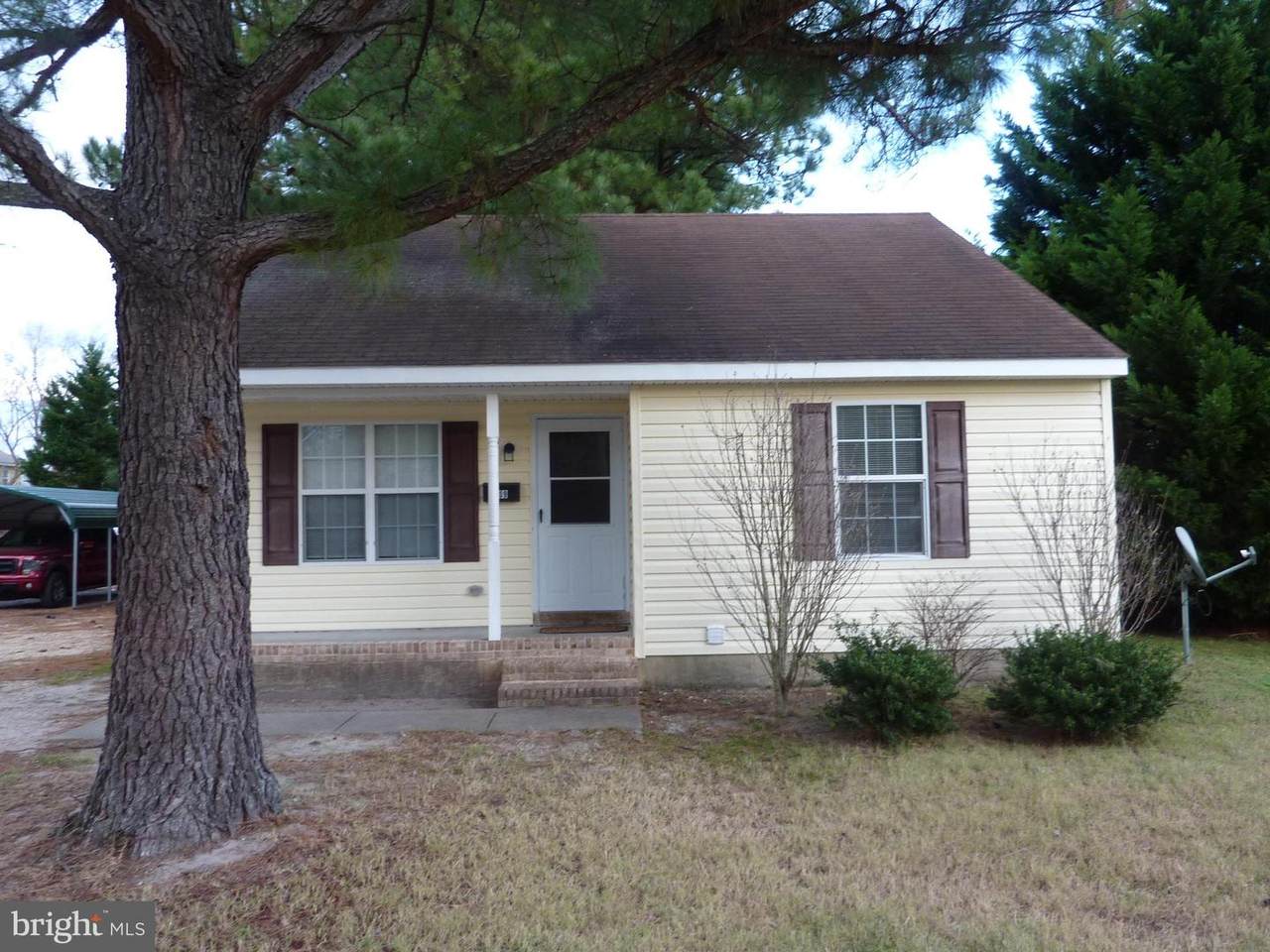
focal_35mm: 25
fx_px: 917
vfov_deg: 54.9
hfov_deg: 69.4
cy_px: 476
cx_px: 635
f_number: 3.3
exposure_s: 1/30
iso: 80
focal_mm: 4.1
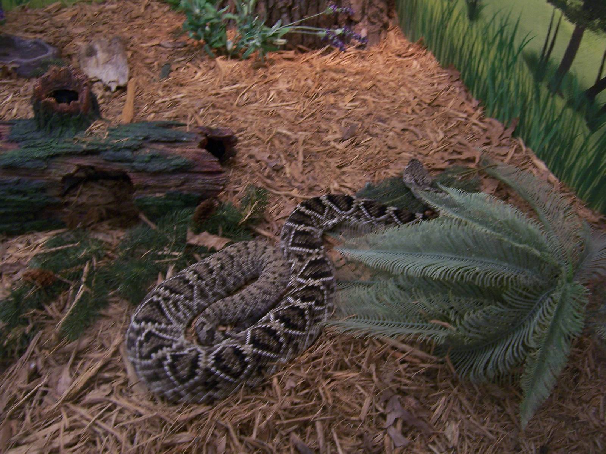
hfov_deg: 55.4
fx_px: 578
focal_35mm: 33
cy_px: 227
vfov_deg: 42.9
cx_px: 303
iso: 140
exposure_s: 1/30
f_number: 3.4
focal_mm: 5.5
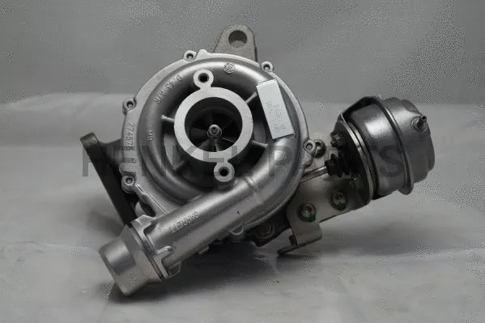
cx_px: 242
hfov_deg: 27.0
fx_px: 1010
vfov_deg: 18.2
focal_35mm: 75
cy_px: 162
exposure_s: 1/160
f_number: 5.6
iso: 800
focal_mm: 50
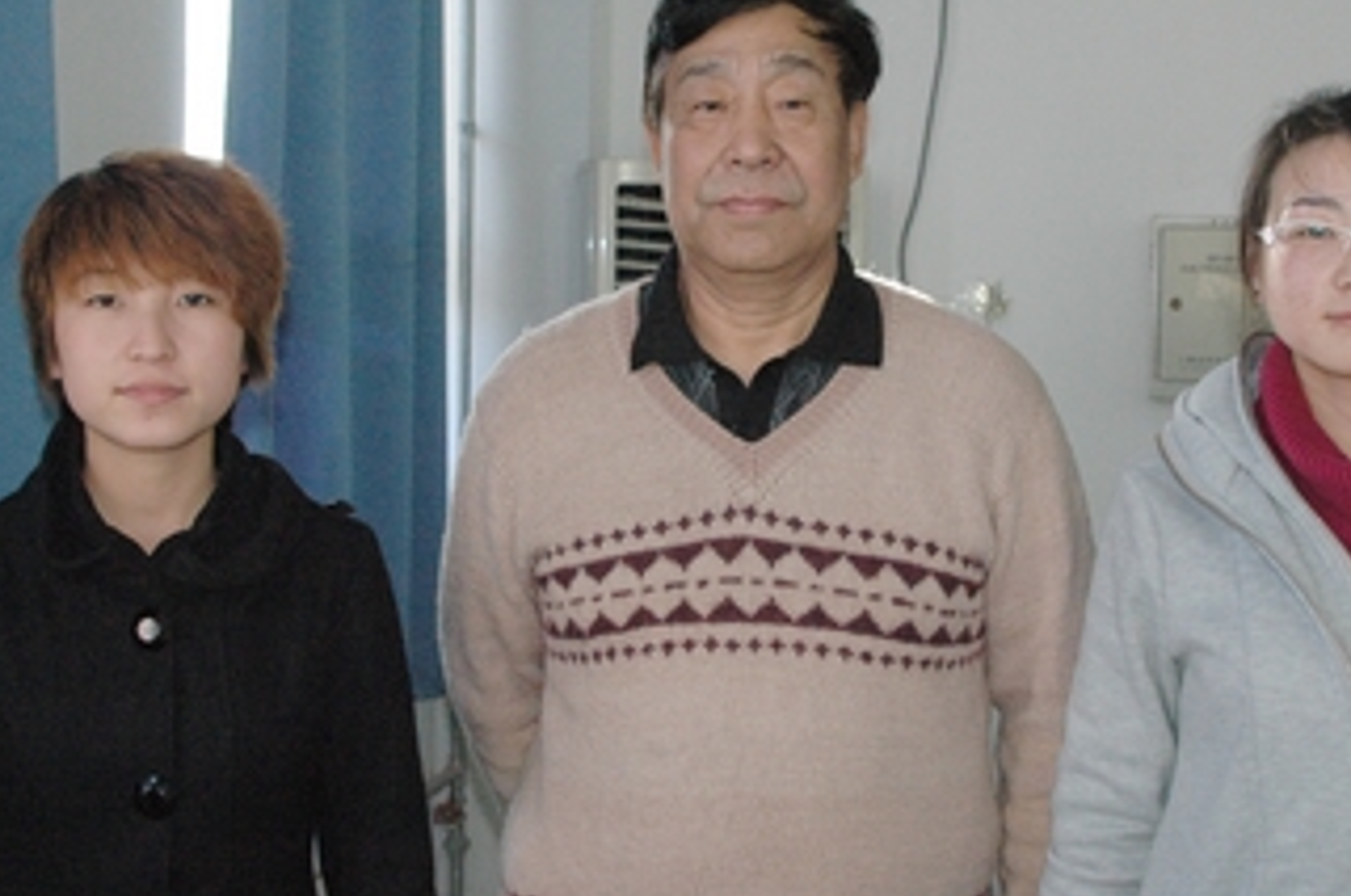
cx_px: 678
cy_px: 360
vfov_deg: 24.5
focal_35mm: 55
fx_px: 2061
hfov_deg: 36.3
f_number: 5
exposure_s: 1/250
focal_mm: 28
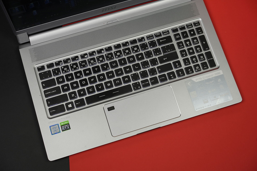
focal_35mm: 56
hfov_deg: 35.6
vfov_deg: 24.2
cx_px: 127
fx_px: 400
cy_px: 85
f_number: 5.6
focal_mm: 55
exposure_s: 1/200
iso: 640
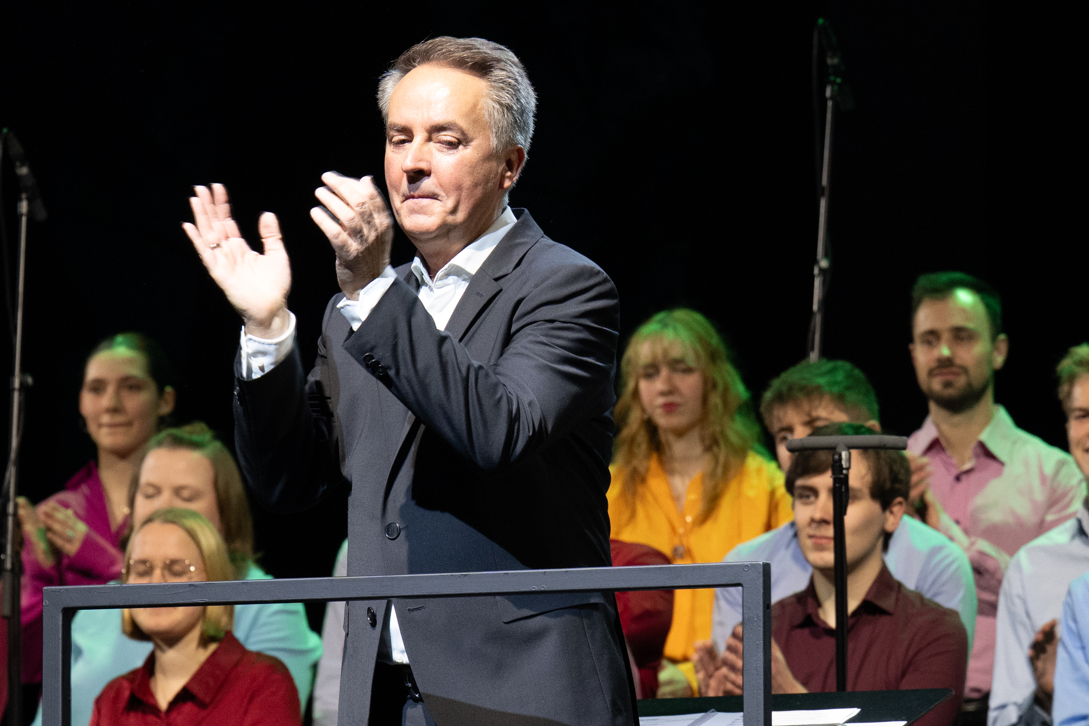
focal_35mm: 301
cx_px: 497
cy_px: 233
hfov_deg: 6.8
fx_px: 9104
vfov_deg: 4.6
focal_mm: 110
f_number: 4.5
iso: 1000
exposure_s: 1/160
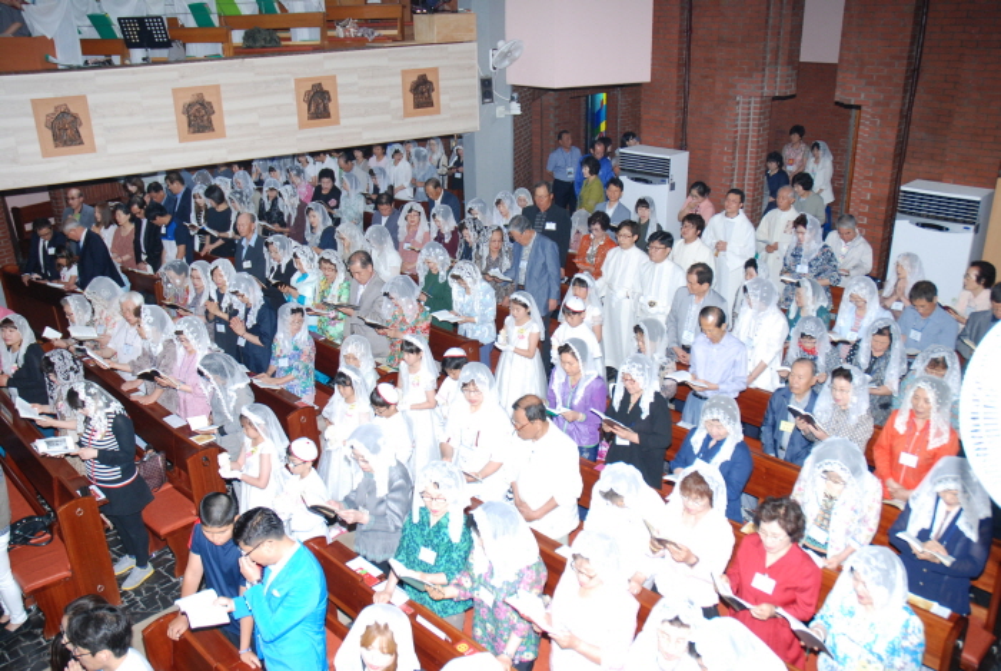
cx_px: 500
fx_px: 752
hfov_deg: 67.3
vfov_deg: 48.1
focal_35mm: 27
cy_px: 336
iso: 400
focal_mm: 18
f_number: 4.5
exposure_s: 1/60
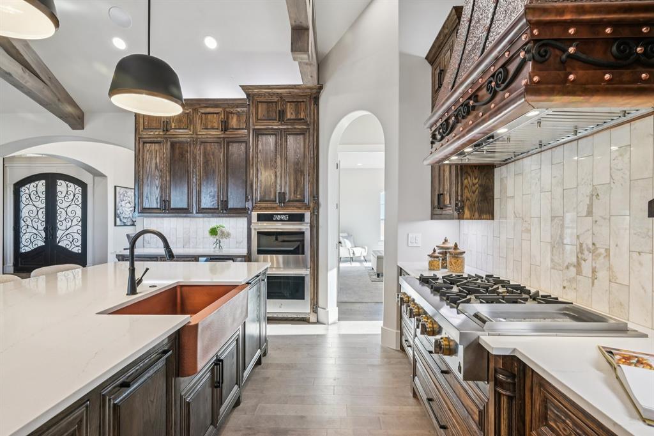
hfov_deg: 91.6
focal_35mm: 18
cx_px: 327
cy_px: 218
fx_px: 318
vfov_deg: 68.8
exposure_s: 1/40
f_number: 8
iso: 400
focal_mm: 17.5
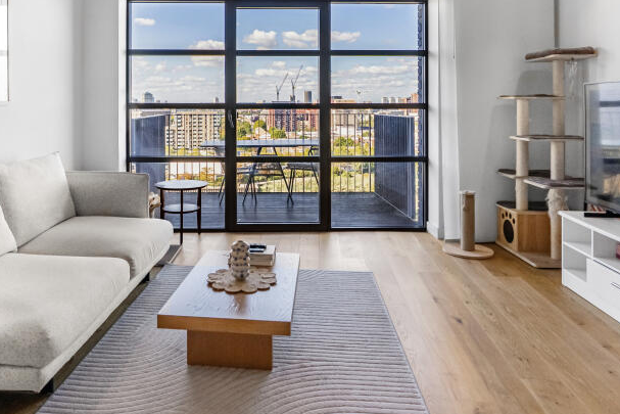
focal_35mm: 27
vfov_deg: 46.8
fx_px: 465
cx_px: 307
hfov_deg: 67.4
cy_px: 124
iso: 1000
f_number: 8
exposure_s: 1/1000
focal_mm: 16
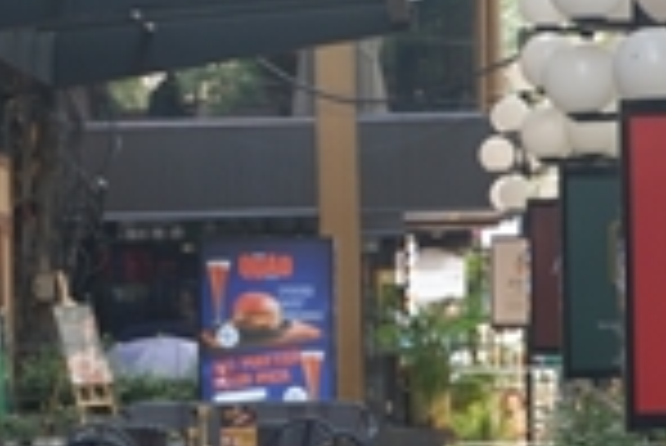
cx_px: -2
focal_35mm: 142
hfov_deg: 14.2
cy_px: 291
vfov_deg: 9.7
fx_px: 2630
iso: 200
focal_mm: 19.2
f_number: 3.8
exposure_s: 1/52
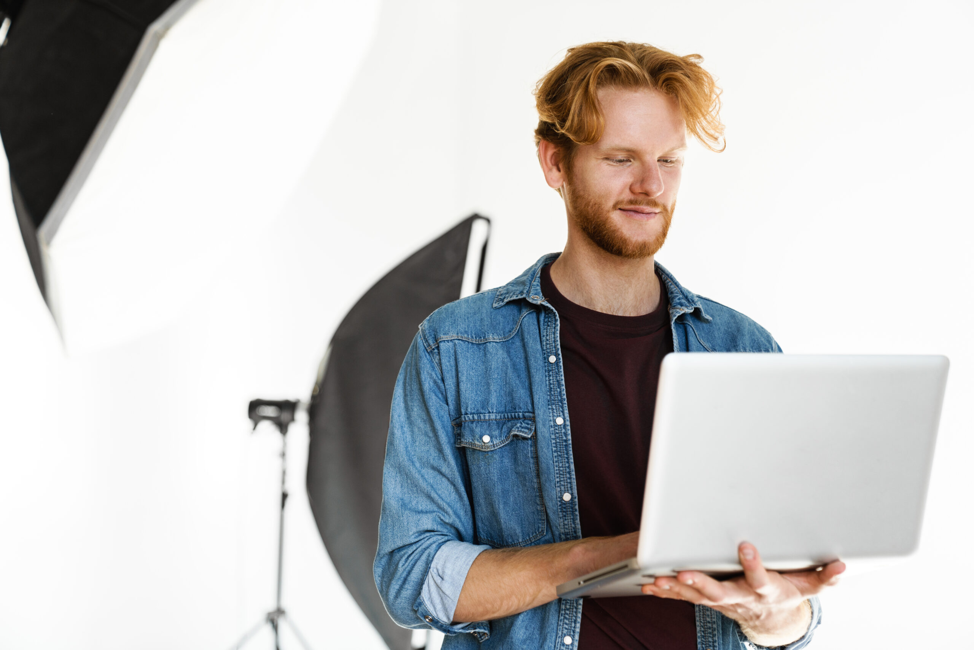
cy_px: 325
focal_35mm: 57
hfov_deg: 35.0
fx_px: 1542
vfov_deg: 23.8
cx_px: 487
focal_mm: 57
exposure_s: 1/400
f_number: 2.8
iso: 400
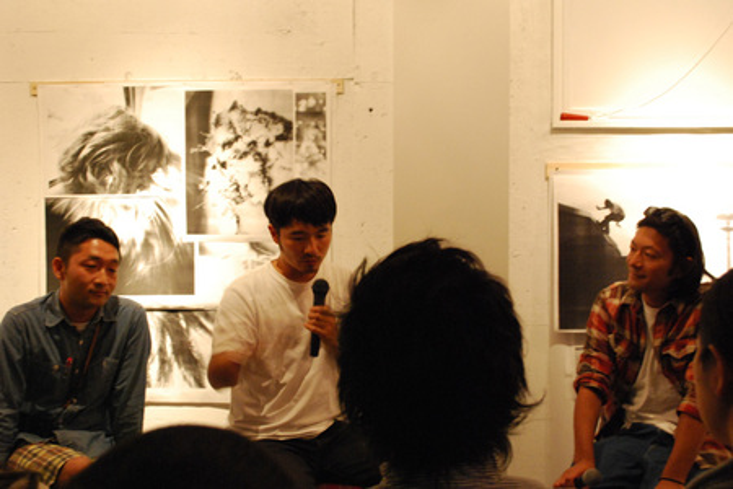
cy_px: 244
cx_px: 366
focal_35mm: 45
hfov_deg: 43.6
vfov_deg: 29.9
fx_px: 916
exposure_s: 1/6
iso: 1600
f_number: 7.1
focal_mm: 30
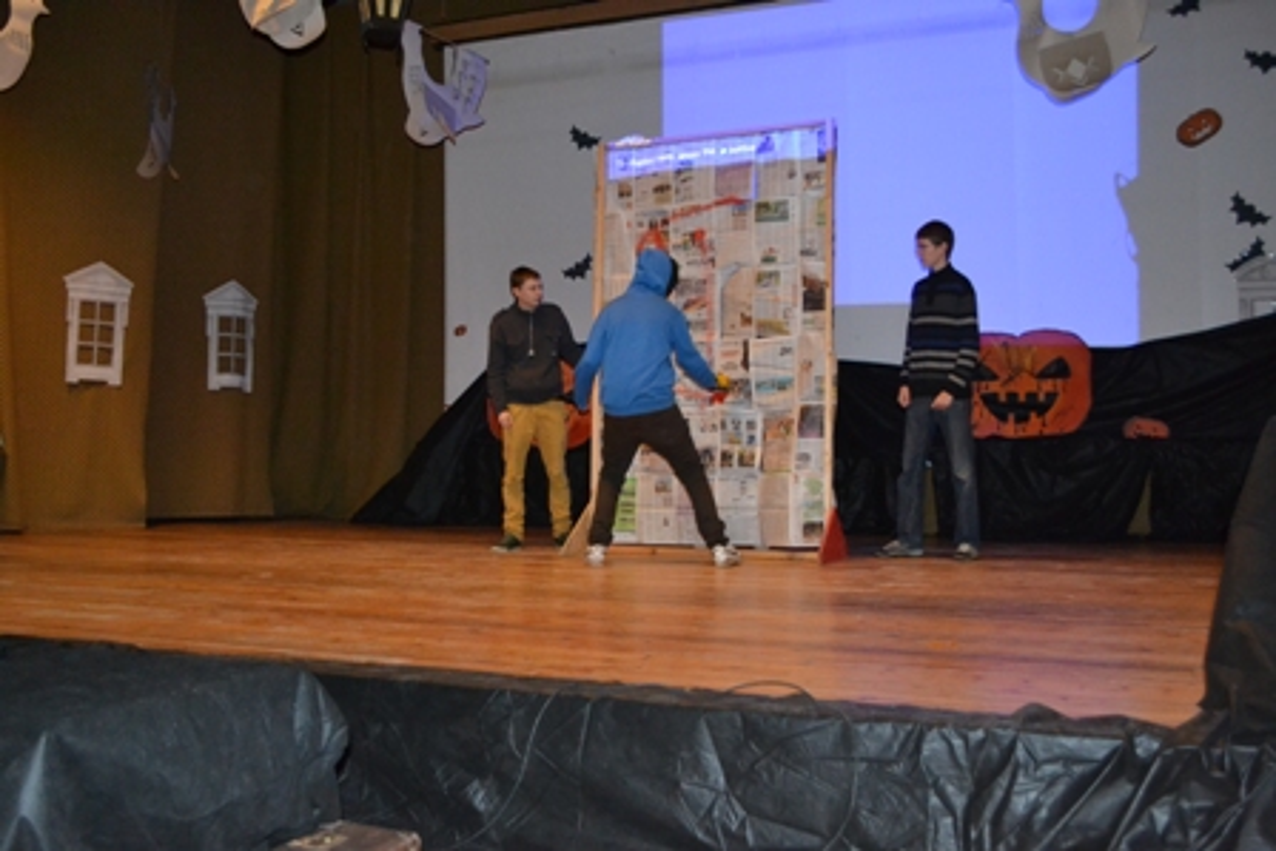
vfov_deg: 36.9
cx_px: 638
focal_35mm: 36
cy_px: 426
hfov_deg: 53.1
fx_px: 1276
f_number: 4
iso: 3200
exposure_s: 1/60
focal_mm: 24
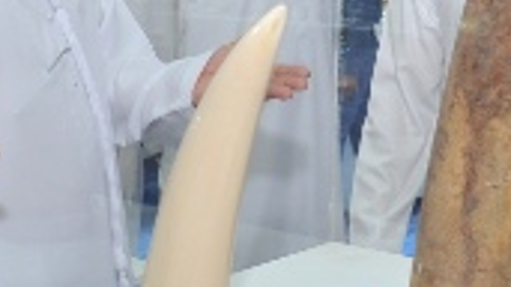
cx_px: 377
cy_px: 63
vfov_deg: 14.0
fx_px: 1165
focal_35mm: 86
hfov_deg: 24.5
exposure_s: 1/100
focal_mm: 28
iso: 800
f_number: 6.3
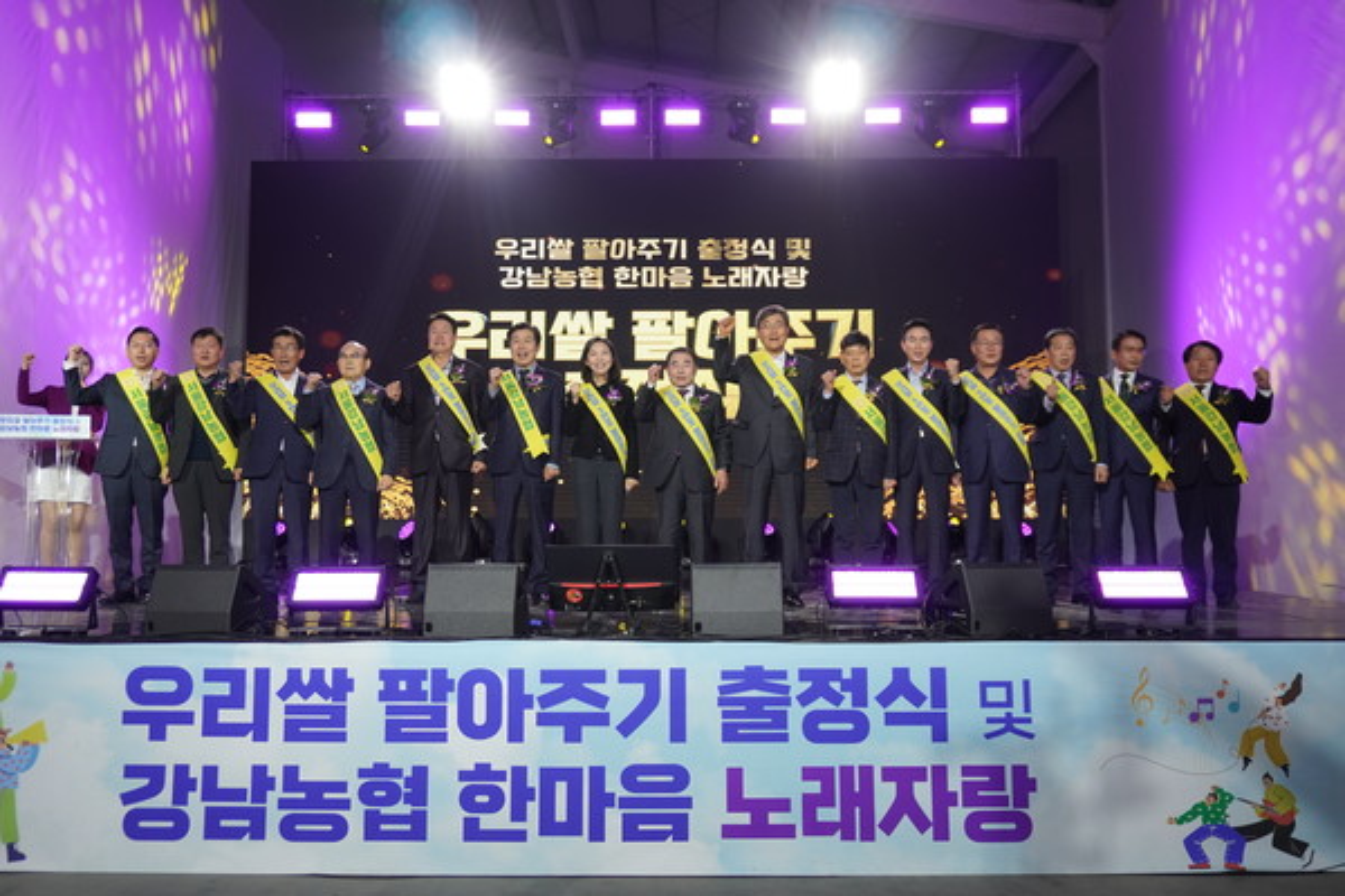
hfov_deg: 61.9
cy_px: 448
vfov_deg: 43.6
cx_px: 672
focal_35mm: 30
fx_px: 1121
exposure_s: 1/160
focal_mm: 20
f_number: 4
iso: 400
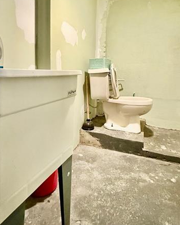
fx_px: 160
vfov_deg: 69.1
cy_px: 83
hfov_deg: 58.8
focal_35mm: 24
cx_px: 85
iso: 1000
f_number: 2.2
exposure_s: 1/60
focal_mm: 2.22
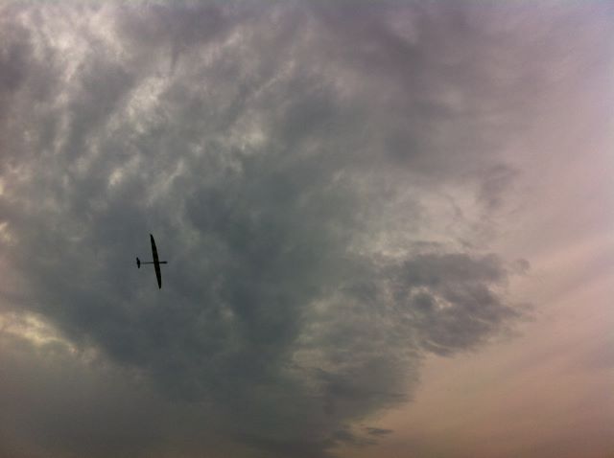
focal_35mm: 35
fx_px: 620
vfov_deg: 40.6
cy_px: 229
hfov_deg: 52.7
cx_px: 307
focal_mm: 3.85
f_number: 2.8
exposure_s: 1/2320
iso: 80
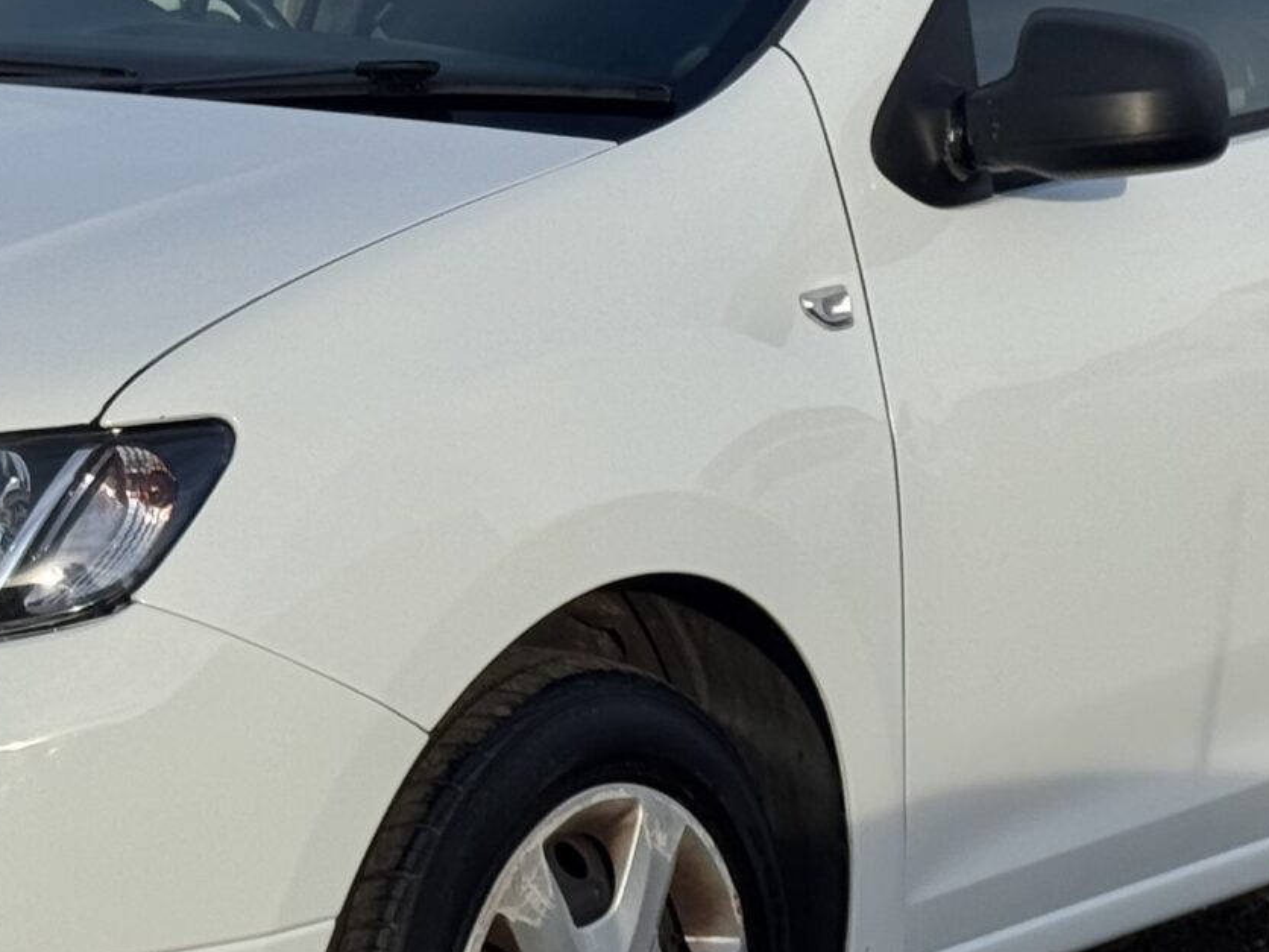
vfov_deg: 10.1
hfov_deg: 13.4
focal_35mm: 147
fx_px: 5389
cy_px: 203
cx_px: 414
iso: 64
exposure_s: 1/4310
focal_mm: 6.76
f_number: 1.78
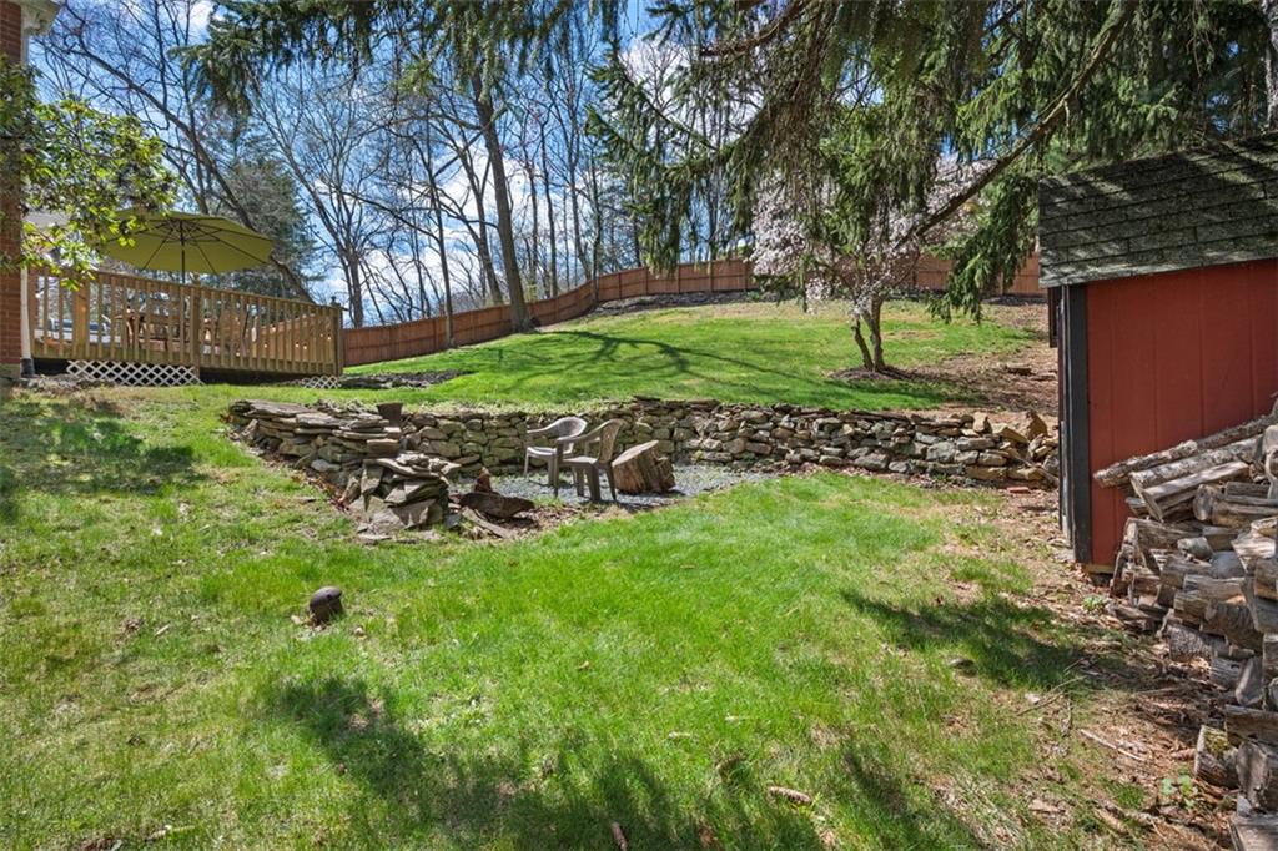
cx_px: 639
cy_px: 426
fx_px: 603
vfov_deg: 70.4
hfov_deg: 93.3
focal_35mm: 17
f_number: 8
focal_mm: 17
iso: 400
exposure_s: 1/800
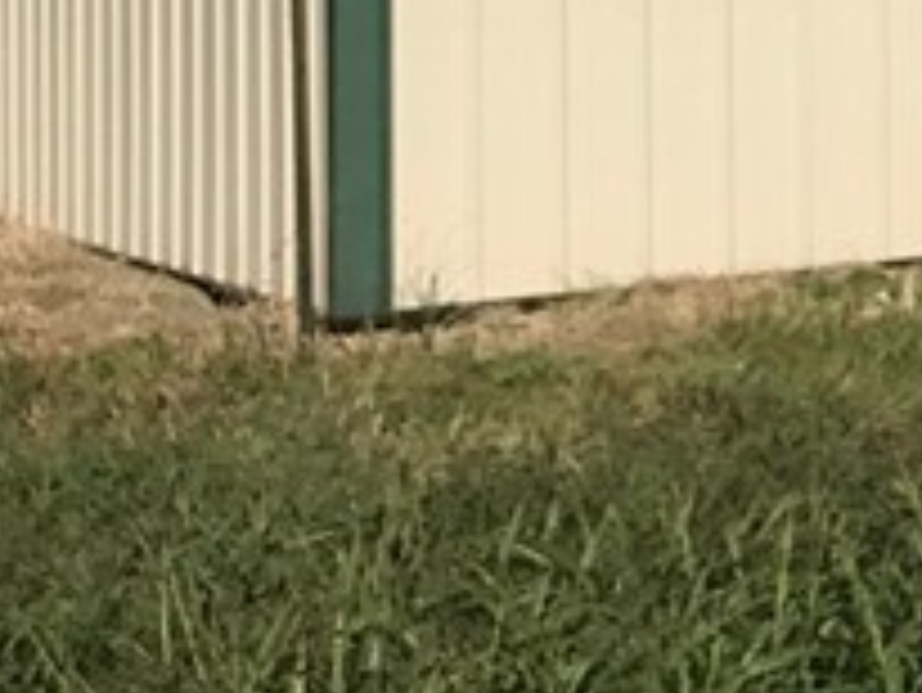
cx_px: 2069
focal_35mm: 140
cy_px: -310
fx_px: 3731
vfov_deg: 10.3
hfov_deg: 11.9
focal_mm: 3.99
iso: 25
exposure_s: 1/6849
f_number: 1.8
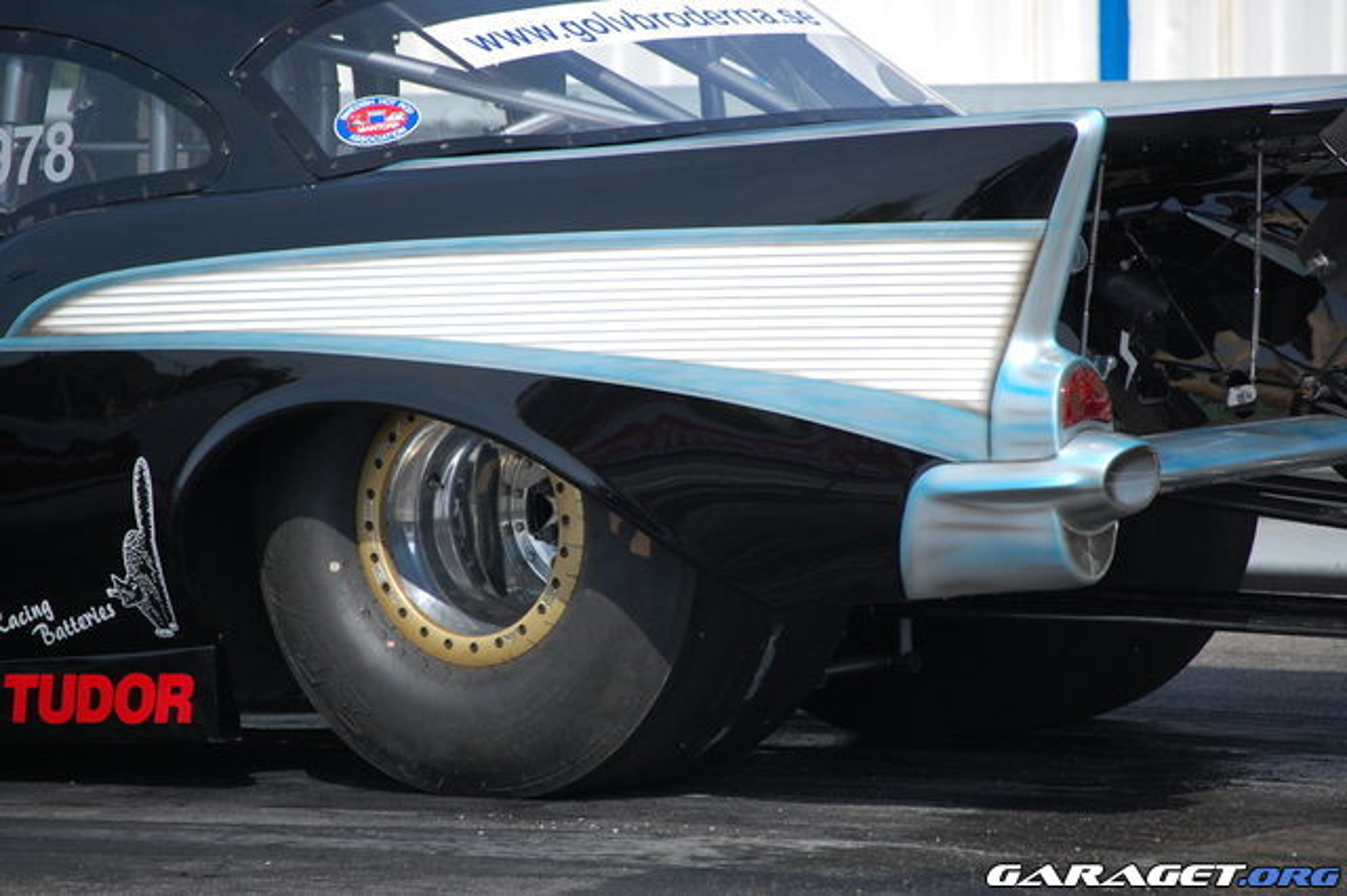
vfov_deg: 6.1
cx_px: 674
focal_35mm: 225
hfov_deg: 9.2
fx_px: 8414
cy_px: 448
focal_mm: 150
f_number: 5.3
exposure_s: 1/1600
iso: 400
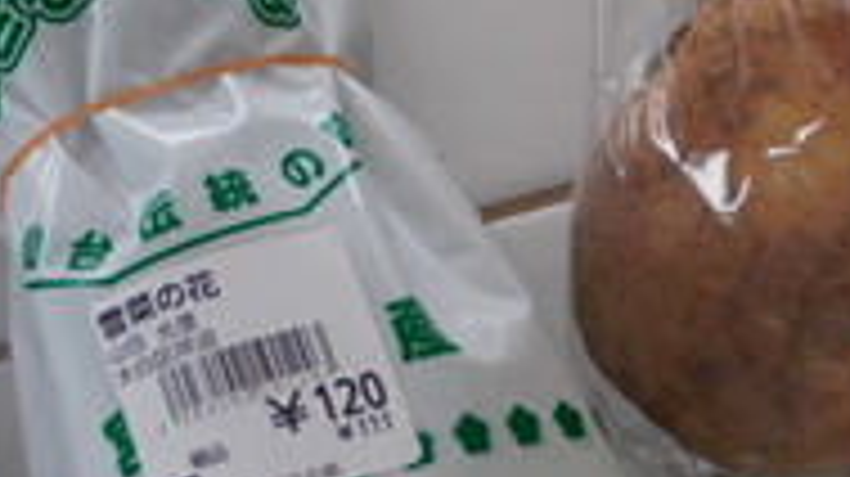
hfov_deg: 14.3
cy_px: 585
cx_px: 931
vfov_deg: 8.1
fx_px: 3311
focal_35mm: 147
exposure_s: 1/40
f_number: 4.5
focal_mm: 26
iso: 1250
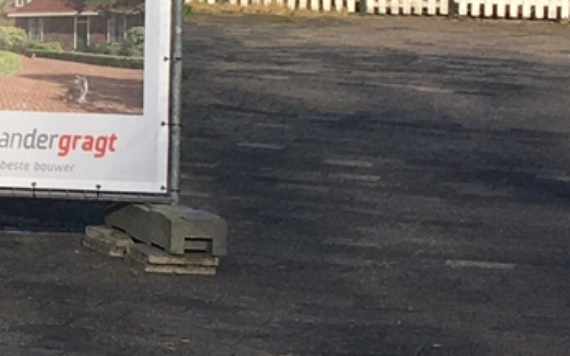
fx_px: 2780
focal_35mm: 179
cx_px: -590
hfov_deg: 10.7
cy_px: -163
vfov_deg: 7.2
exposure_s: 1/1304
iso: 25
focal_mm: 4.15
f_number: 2.2
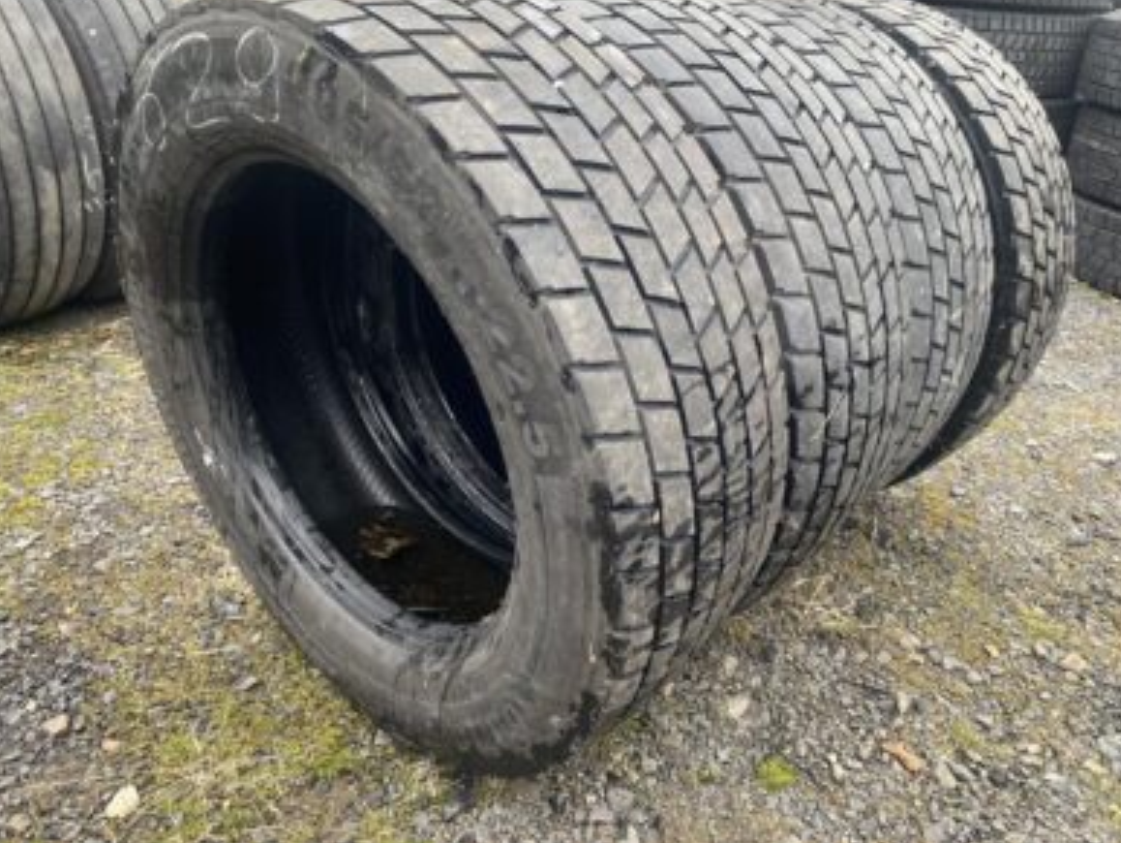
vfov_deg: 48.2
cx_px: 601
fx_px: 940
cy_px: 379
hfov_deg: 61.6
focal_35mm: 29
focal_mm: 4.25
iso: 125
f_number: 1.8
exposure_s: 1/121
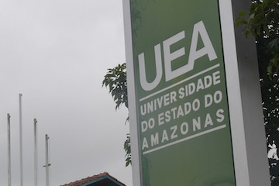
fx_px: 620
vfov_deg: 16.8
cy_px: 165
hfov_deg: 24.5
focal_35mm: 80
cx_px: 19
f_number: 7.1
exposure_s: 1/200
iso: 100
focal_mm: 24
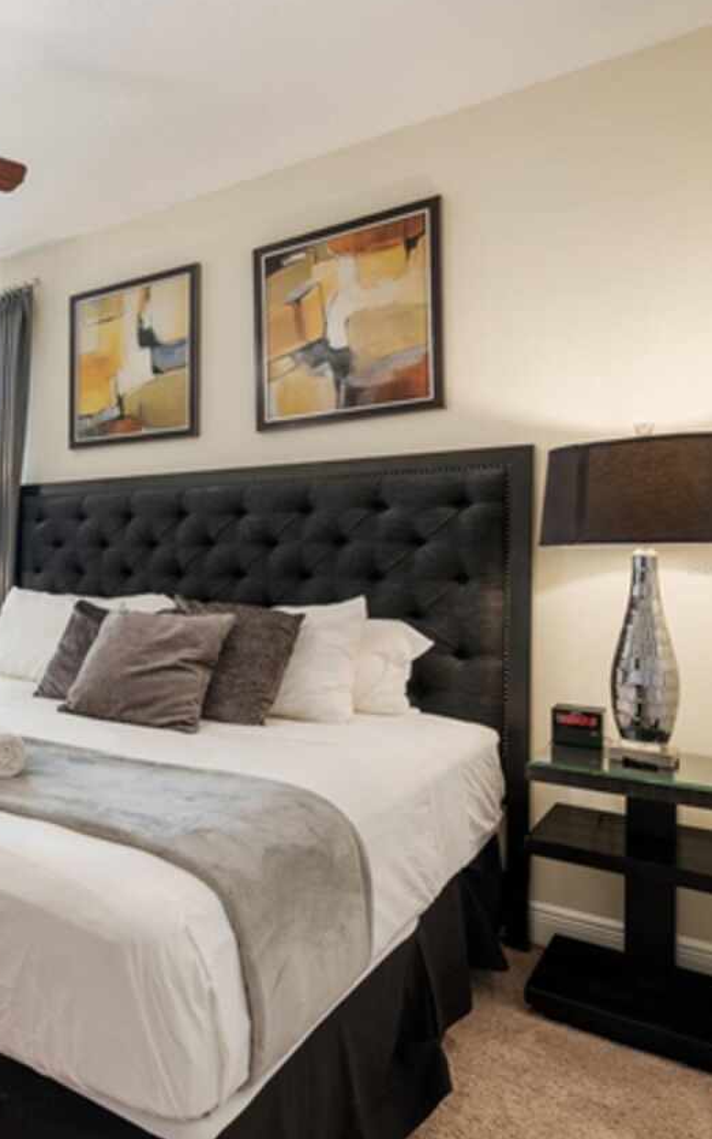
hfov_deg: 39.4
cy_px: 565
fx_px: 776
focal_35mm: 25
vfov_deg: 72.5
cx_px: -87
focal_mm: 16
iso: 100
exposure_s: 2
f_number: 8
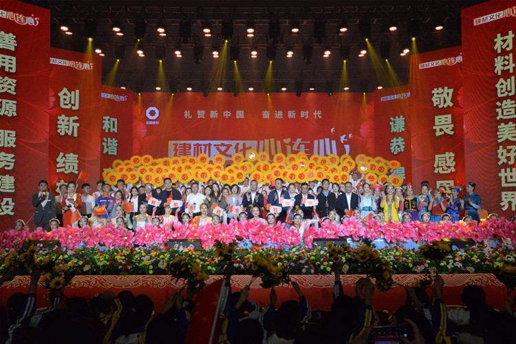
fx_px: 545
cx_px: 258
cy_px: 172
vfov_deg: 35.1
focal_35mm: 38
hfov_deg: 50.7
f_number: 10
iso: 6400
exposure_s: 1/400
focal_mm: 38
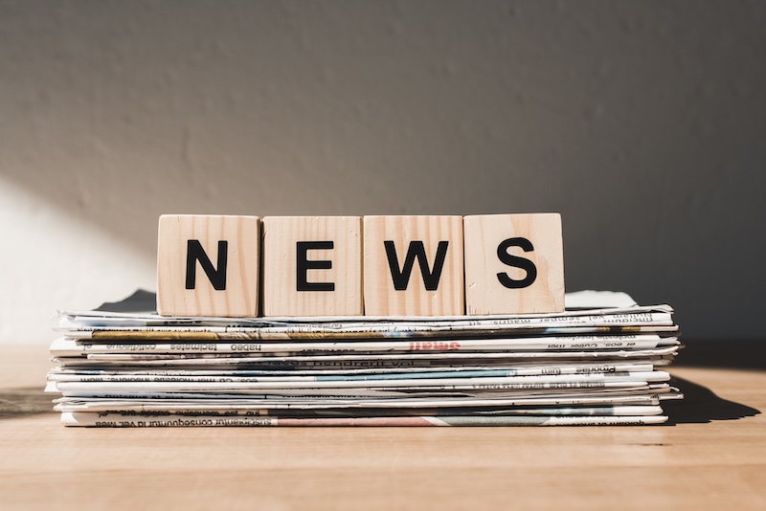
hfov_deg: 39.6
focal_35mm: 50
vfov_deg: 27.0
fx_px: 1064
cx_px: 383
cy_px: 256
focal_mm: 50
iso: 125
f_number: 5.6
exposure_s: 1/1000
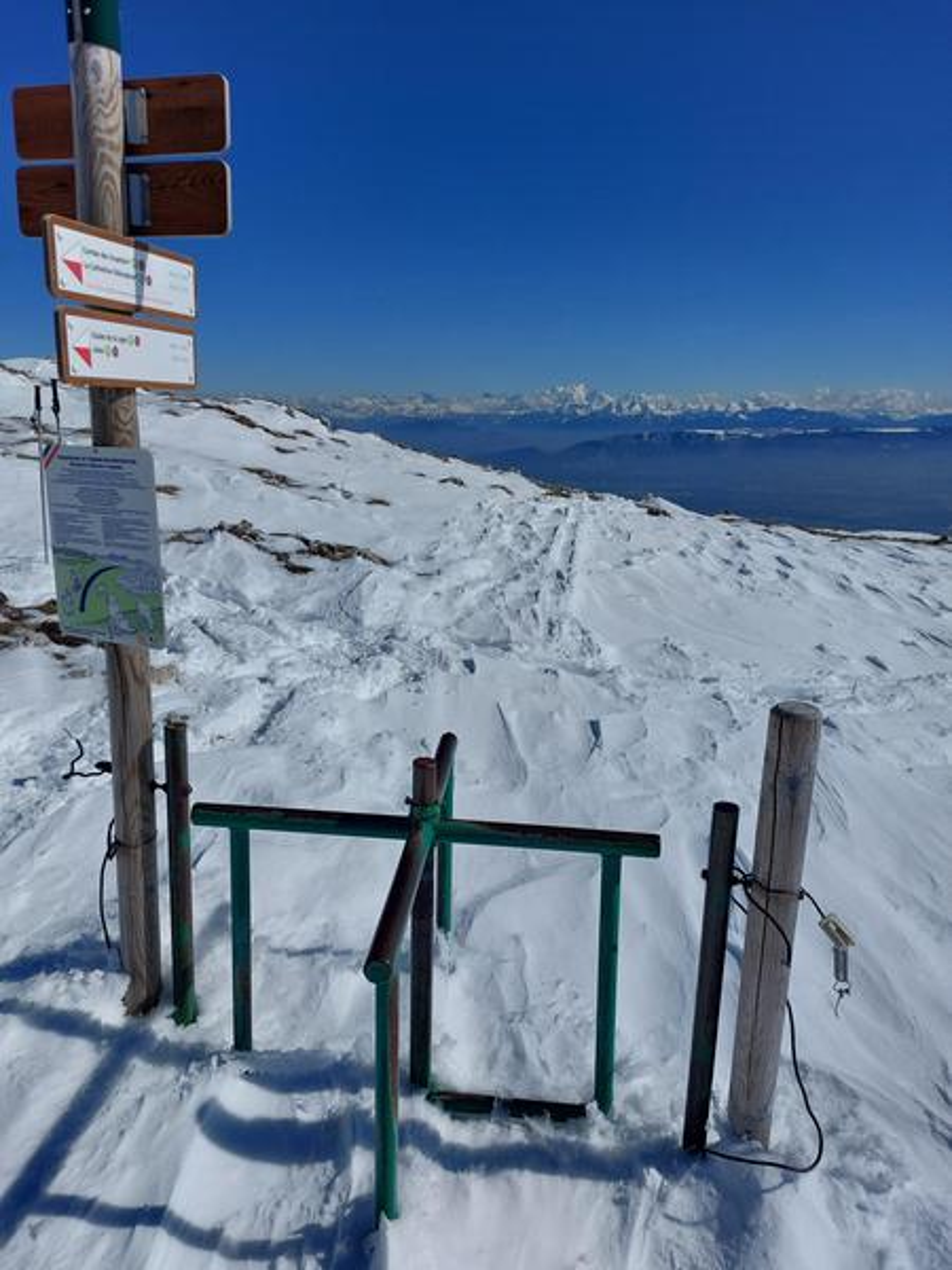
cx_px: 476
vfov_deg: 69.4
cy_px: 635
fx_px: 917
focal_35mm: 25
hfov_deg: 54.9
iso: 25
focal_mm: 5.23
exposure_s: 1/6803
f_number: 1.8
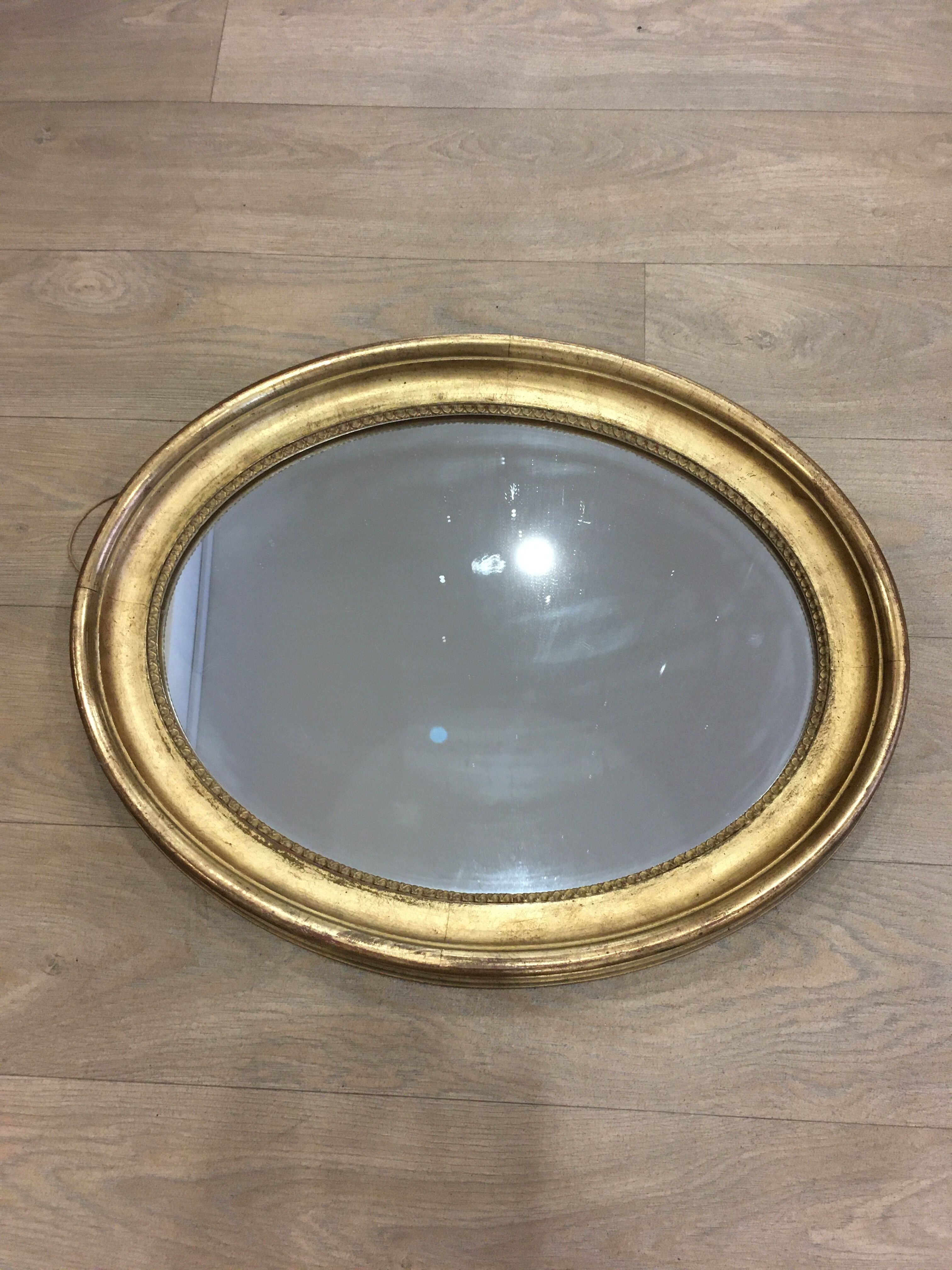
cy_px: 635
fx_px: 1063
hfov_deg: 48.2
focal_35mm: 29
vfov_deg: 61.7
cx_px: 476
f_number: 2.2
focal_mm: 4.15
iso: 200
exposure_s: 1/33
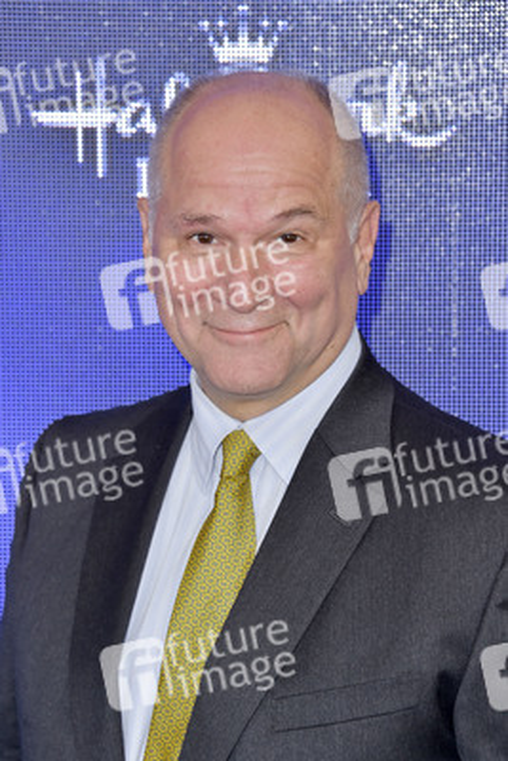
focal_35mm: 135
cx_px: 254
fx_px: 2855
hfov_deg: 10.2
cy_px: 380
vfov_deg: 15.2
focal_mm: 135
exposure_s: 1/250
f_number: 7.1
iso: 320
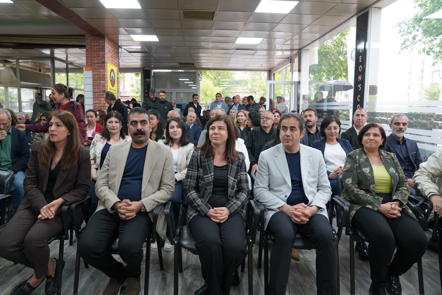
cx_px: 221
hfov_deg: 73.7
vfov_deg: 53.2
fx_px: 295
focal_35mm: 24
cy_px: 148
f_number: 4
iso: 2000
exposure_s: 1/160
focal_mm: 24
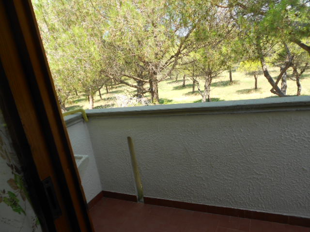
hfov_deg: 67.3
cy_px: 116
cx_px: 155
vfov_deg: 53.1
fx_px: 233
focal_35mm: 26
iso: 80
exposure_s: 1/160
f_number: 3.2
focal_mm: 4.6
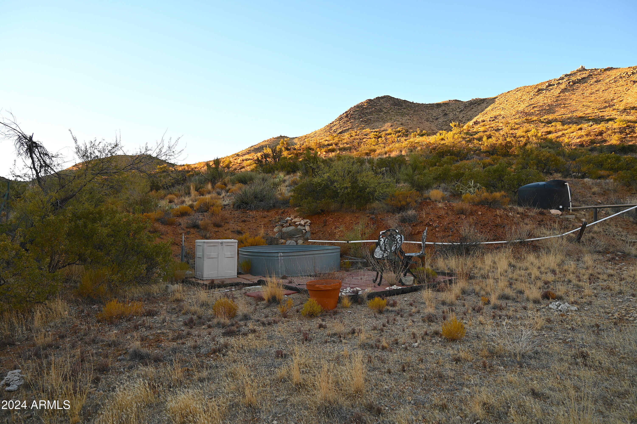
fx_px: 424
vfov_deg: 53.1
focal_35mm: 24
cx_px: 318
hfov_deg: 73.8
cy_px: 212
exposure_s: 1/100
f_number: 5
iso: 100
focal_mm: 24
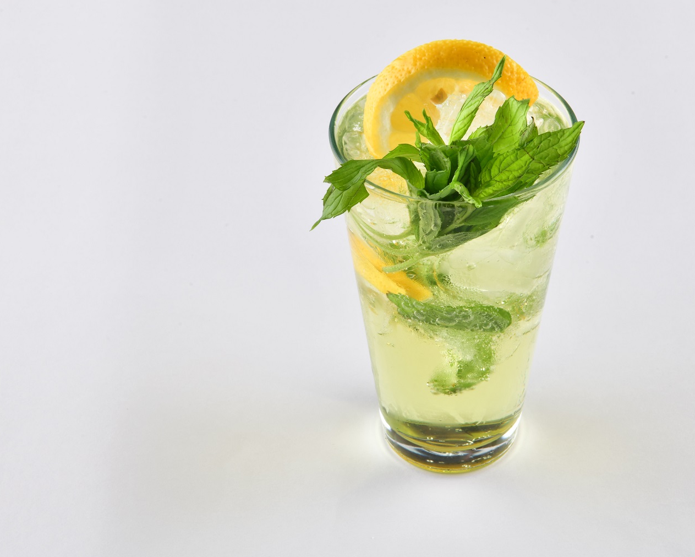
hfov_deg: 18.4
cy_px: 204
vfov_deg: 14.8
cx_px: 424
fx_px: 2140
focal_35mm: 104
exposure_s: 1/160
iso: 100
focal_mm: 70
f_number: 22
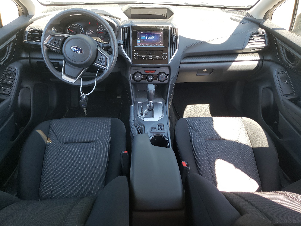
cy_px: 113
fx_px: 226
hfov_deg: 67.3
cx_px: 150
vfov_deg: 53.1
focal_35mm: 26
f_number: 1.5
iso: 60
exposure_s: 1/120
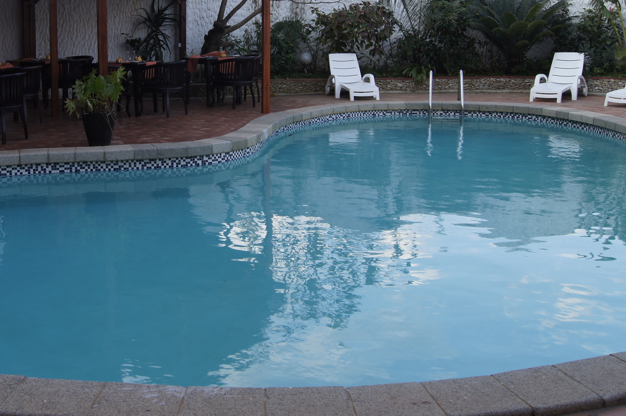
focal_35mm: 46
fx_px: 799
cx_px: 218
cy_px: 119
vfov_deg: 28.9
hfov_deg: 42.3
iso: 100
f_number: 9
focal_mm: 18
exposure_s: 1/40
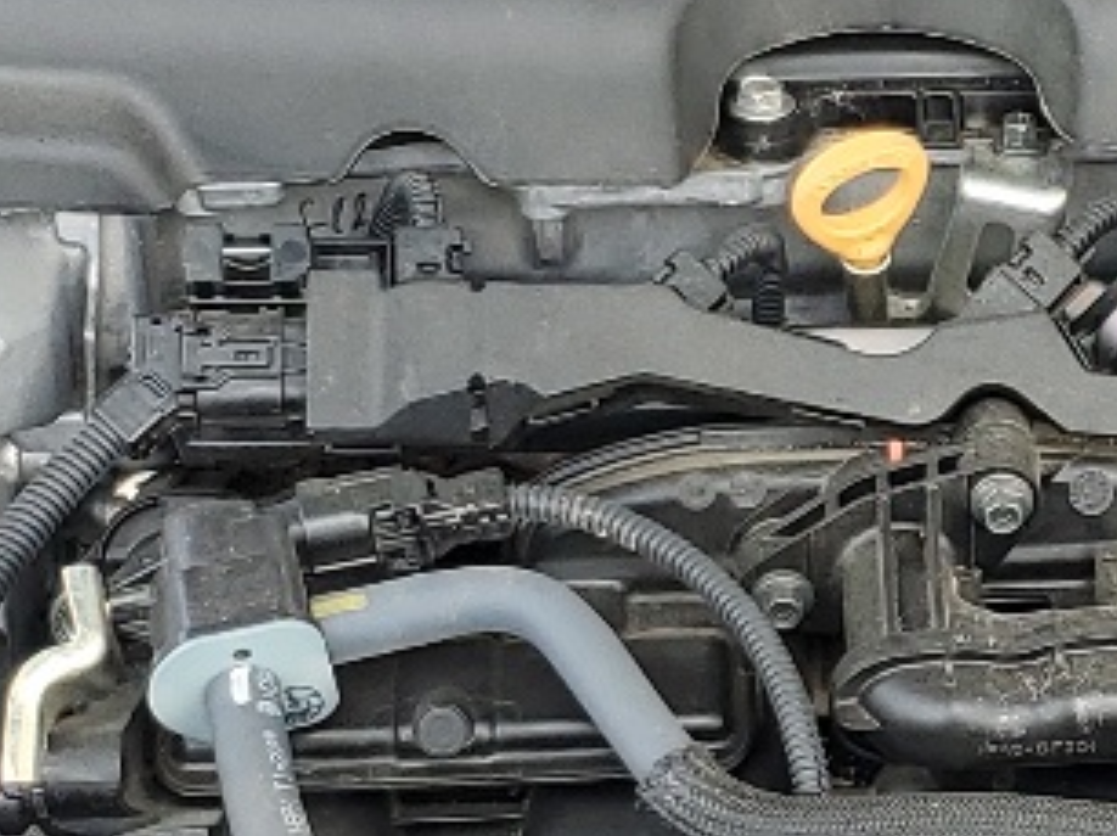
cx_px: 1091
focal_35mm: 136
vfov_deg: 10.8
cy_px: 712
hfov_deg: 14.3
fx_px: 4385
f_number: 1.5
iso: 50
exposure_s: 1/417
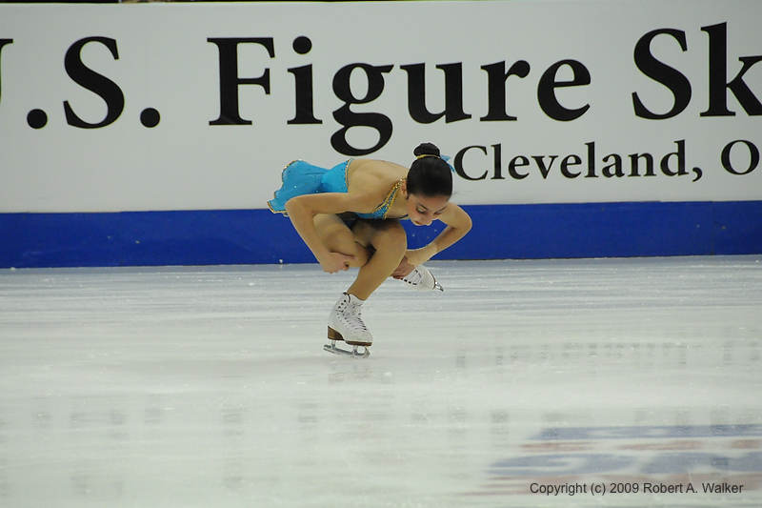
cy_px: 254
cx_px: 381
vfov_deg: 4.6
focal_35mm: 300
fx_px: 6348
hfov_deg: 6.9
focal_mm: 200
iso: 3200
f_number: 5.6
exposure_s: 1/1000
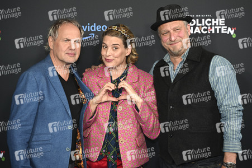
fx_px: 525
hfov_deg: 27.0
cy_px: 84
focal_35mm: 75
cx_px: 126
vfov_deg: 18.2
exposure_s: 1/125
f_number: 2.8
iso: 400
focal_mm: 75
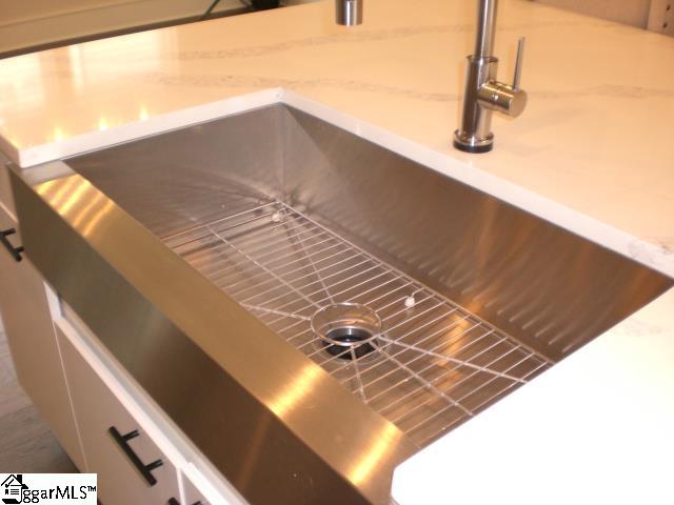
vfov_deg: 37.7
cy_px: 252
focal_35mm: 38
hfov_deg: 49.0
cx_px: 337
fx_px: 740
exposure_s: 1/60
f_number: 3.1
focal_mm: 6.3
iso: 200
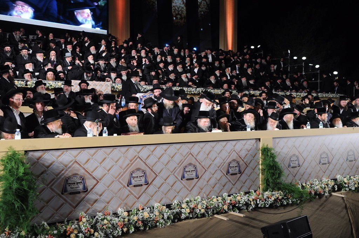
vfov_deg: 31.8
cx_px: 180
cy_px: 119
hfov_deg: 46.5
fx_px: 418
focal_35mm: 42
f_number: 4.5
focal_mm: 28
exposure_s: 1/80
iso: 500
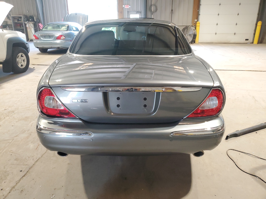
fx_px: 200
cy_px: 100
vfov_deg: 53.1
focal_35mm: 26
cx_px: 133
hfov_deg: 67.3
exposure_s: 1/60.2
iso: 224
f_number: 1.5
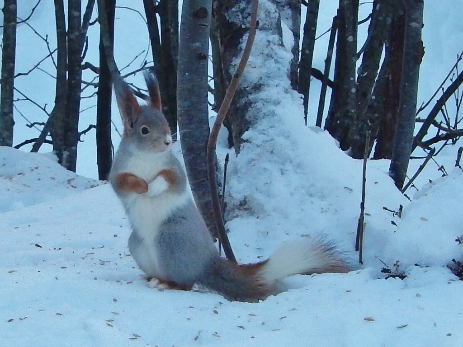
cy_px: 174
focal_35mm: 267
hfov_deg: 7.4
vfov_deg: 5.6
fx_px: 3571
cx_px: 232
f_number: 5.9
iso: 125
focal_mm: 47.8
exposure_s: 1/30
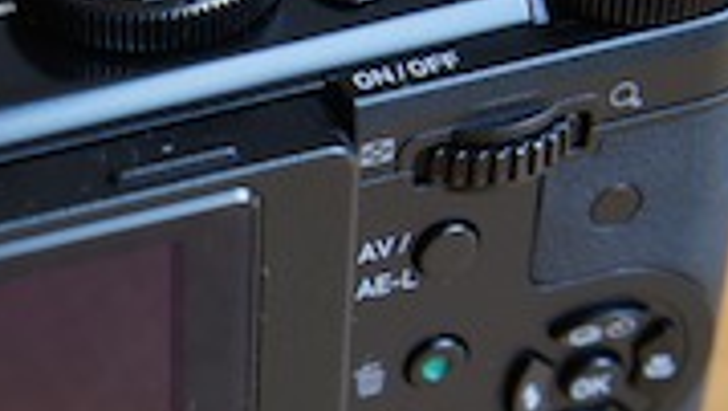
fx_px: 2791
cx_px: -122
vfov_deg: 8.4
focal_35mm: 144
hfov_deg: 14.4
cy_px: 344
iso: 200
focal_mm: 33
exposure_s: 1/80
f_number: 5
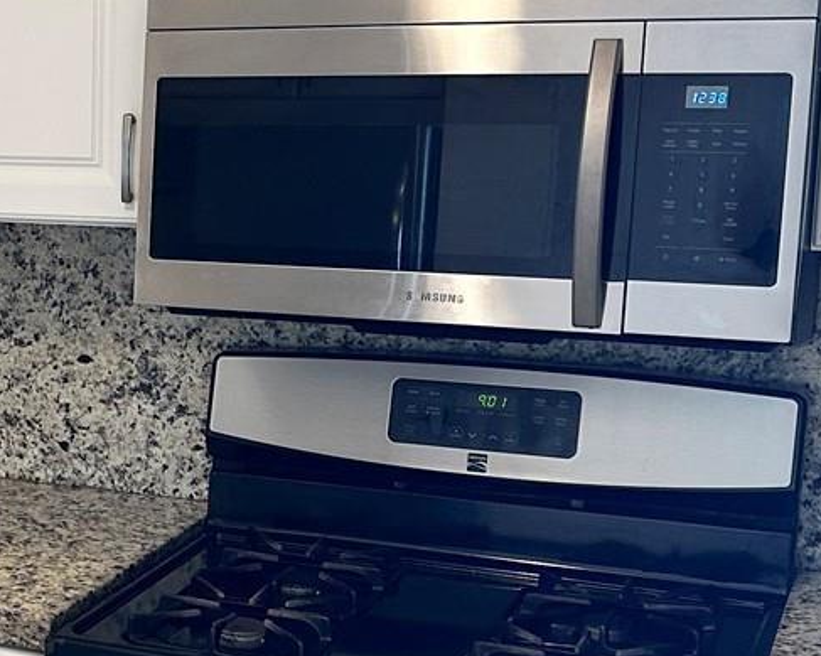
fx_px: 1870
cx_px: -113
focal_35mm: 77
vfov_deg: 19.9
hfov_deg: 23.1
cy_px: 405
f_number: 1.78
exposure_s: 1/60
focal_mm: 6.86
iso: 200
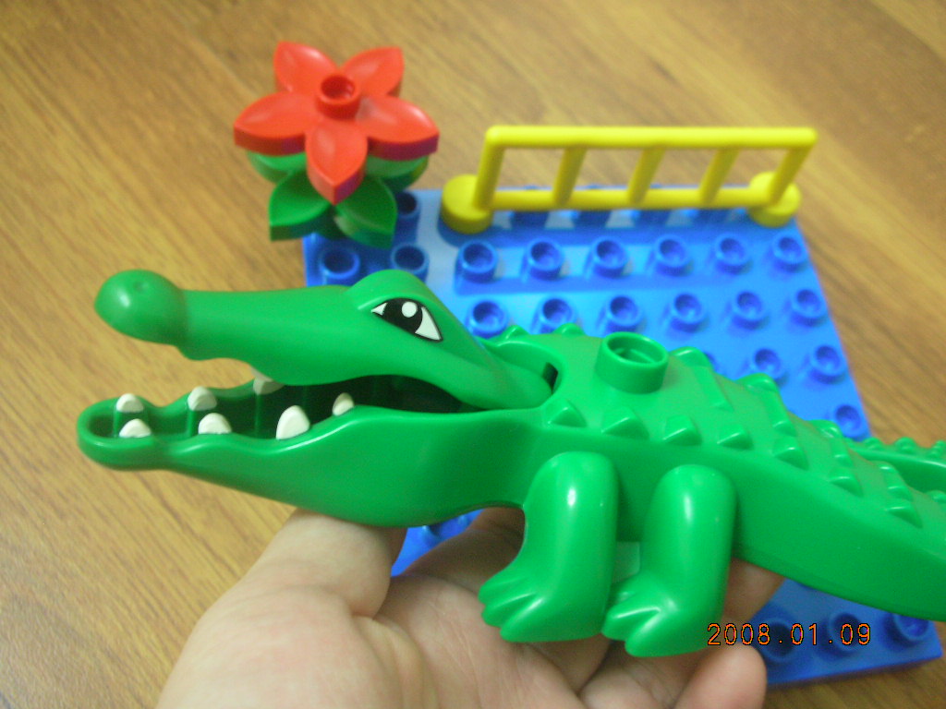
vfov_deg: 40.7
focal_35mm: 35
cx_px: 473
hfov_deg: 52.6
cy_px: 354
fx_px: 956
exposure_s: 1/3.9
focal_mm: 5.8
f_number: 3
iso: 107
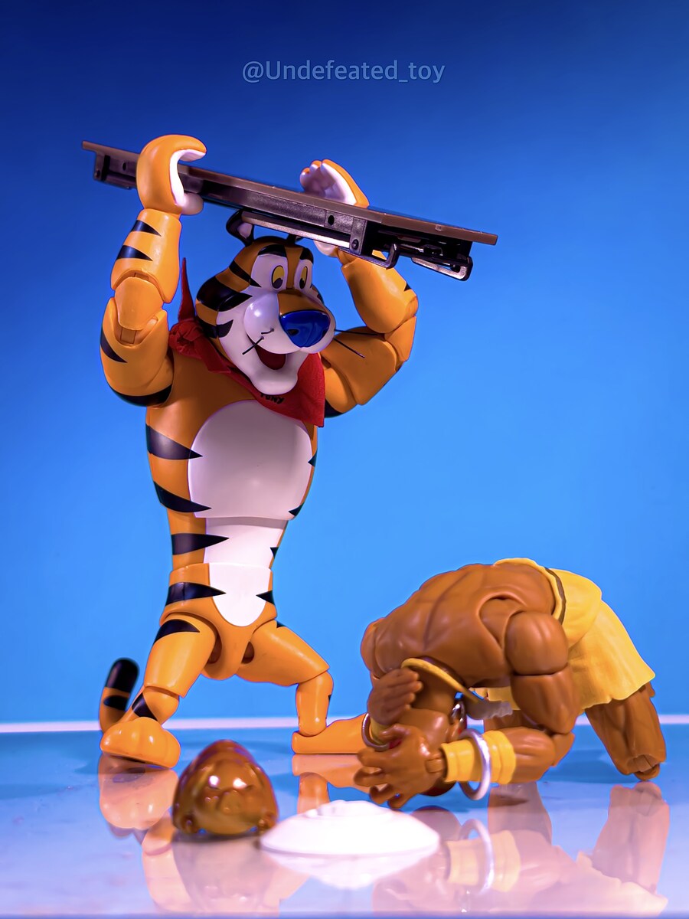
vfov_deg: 39.7
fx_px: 1274
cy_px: 460
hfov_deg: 30.3
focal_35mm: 48
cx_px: 344
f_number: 1.8
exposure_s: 1/60
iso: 125
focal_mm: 6.86
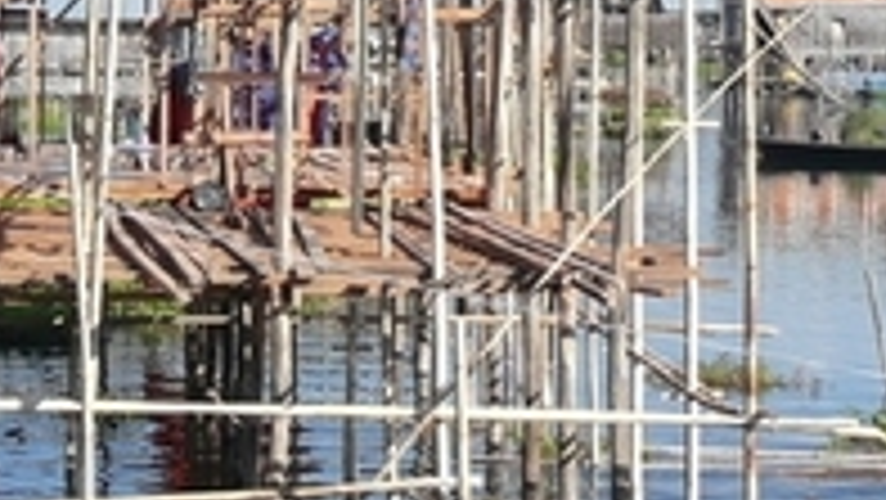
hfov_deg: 14.4
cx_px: -265
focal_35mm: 143
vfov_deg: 8.5
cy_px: 104
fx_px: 3361
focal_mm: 7
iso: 100
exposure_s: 1/400
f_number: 4
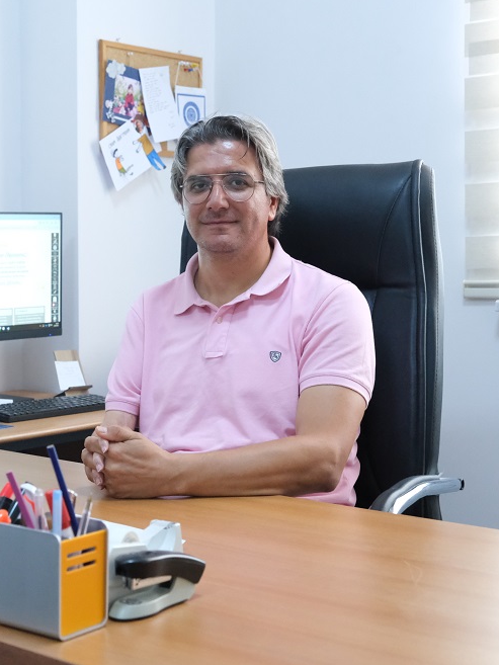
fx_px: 1153
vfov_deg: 32.2
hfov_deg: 23.9
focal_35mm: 60
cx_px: 65
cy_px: 331
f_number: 4
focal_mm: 27.4
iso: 6400
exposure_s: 1/125
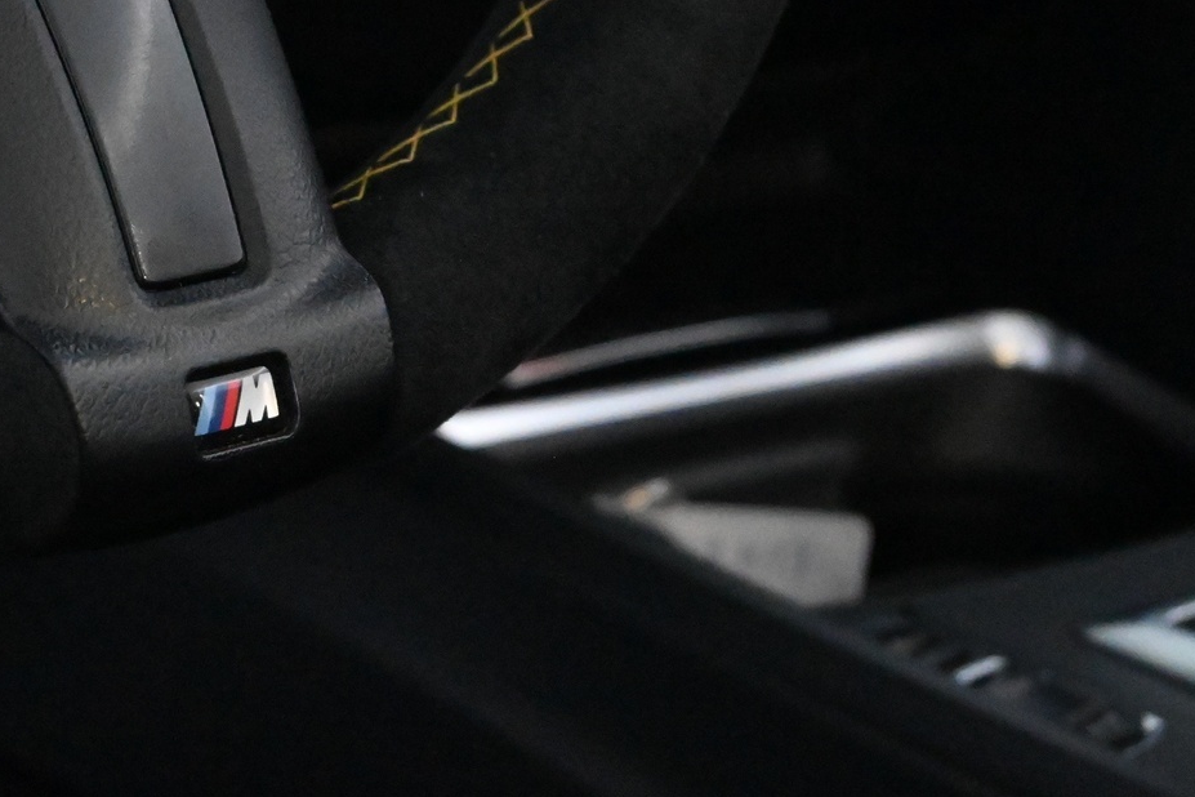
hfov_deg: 15.5
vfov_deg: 10.5
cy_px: 343
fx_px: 4348
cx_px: 183
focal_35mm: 131
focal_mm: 50
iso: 16000
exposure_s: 1/80
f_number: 6.3
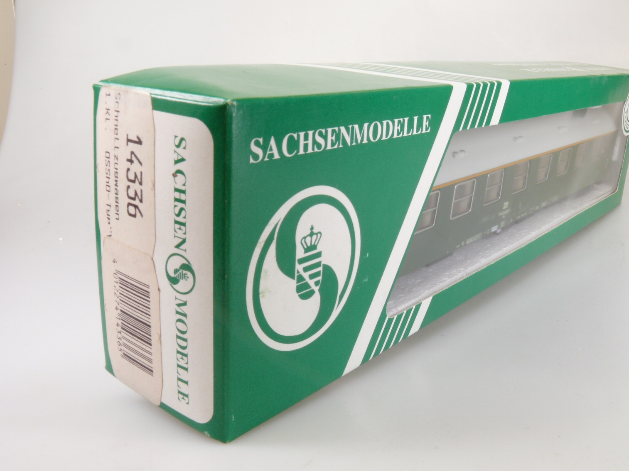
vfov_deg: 38.7
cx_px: 332
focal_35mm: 37
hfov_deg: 50.1
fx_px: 672
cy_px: 227
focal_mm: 7.4
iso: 100
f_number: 11
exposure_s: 1/4
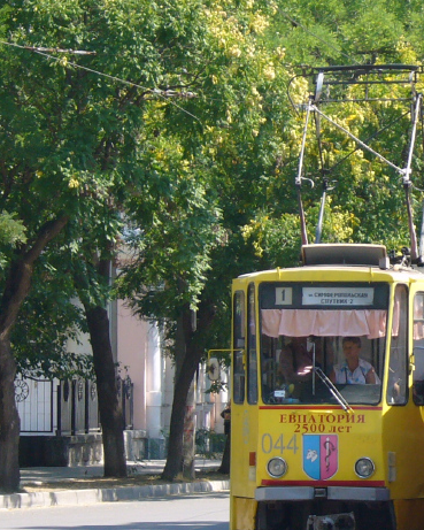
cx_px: 408
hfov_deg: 6.0
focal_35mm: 259
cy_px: 309
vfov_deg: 7.5
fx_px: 4061
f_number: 5.6
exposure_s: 1/125
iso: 80
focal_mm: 16.8
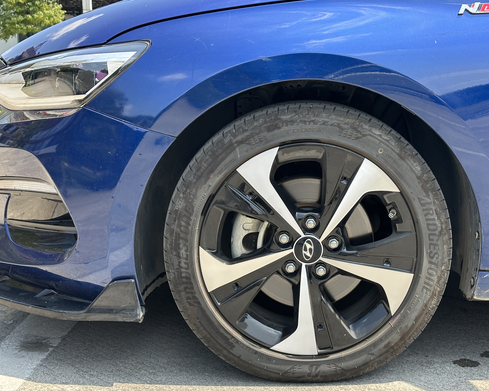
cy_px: 200
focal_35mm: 58
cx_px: 294
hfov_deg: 32.4
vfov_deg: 26.2
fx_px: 839
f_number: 1.78
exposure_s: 1/773
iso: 64
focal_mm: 6.86
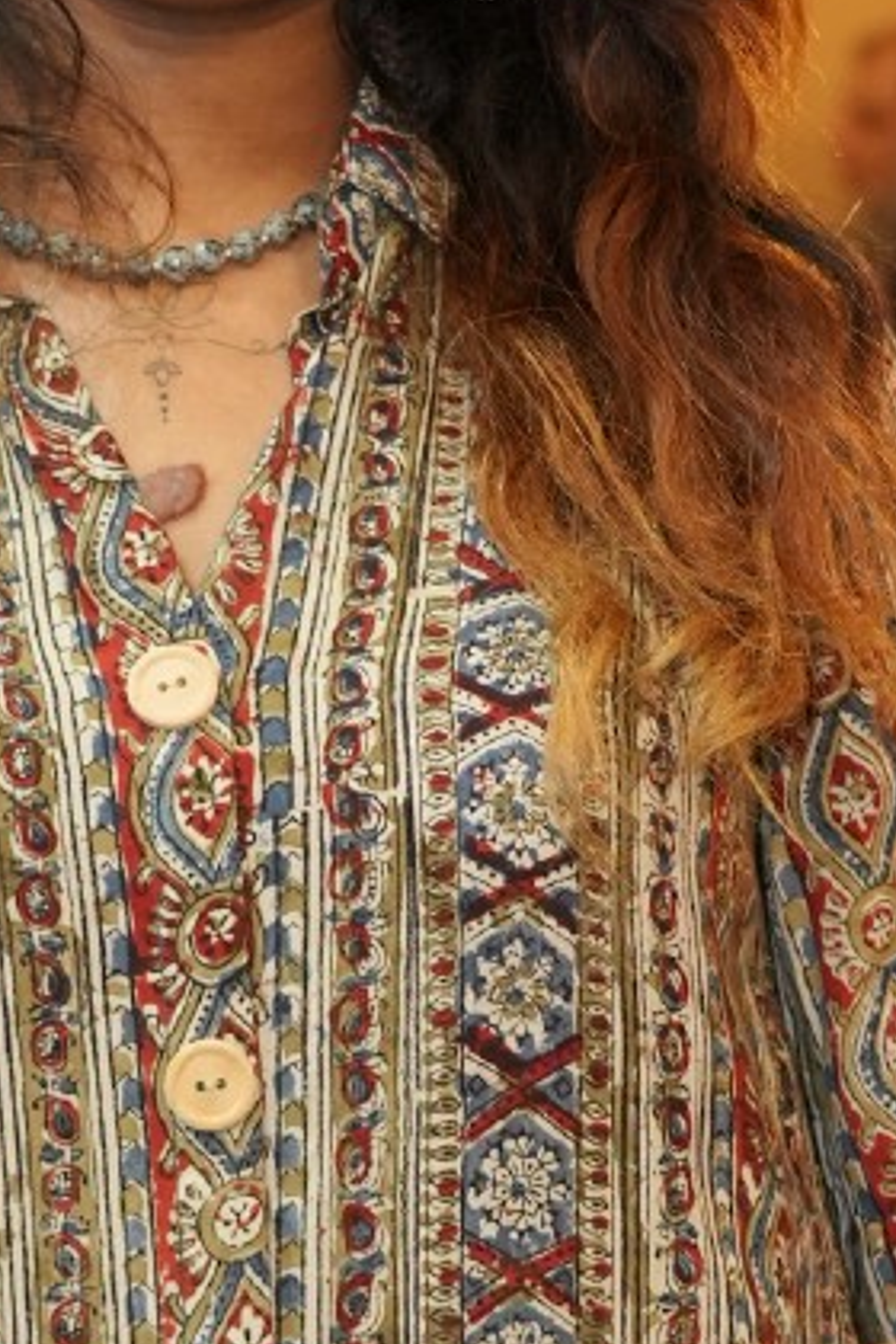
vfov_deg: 8.9
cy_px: 957
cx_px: 195
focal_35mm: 230
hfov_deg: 6.0
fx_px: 8586
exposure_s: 1/125
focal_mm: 46
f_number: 4
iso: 1000
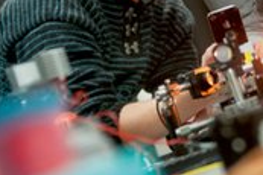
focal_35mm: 161
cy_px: 11
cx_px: 290
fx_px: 1175
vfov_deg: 8.5
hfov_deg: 12.5
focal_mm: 48
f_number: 2.8
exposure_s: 1/60
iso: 400
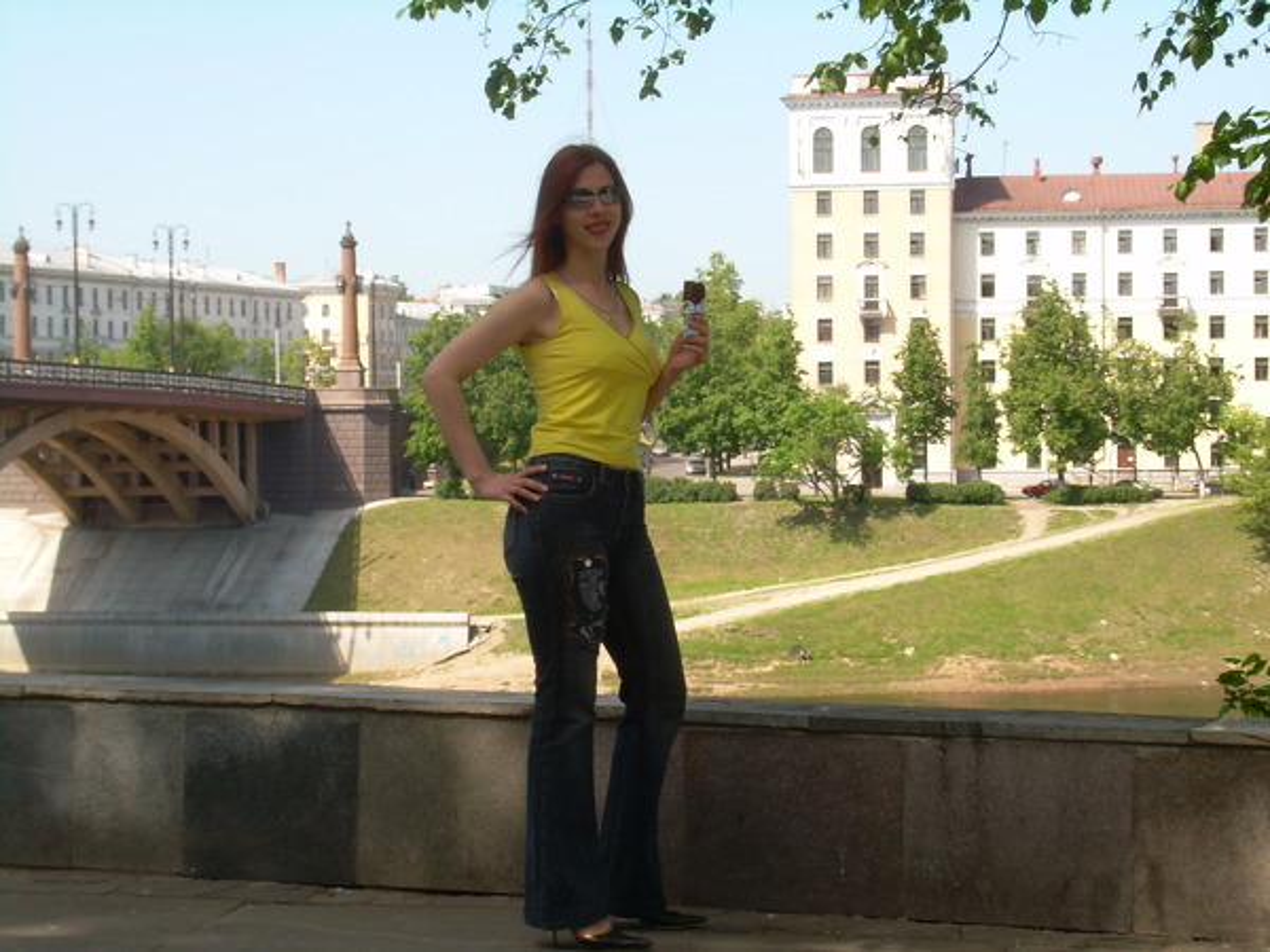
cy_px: 476
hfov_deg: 22.8
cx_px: 635
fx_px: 3155
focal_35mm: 86
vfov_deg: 17.2
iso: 50
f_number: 6.8
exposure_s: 1/115
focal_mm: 14.6
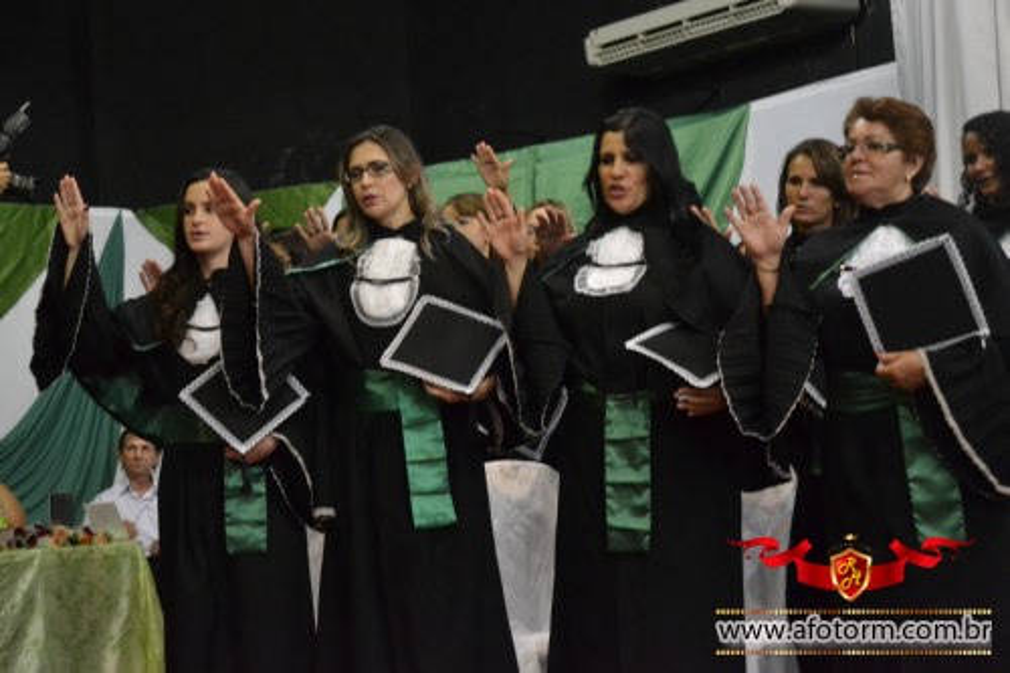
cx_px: 505
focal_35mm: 72
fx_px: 2019
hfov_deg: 28.1
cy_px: 336
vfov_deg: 18.9
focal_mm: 48
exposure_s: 1/25
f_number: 4.8
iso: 3200
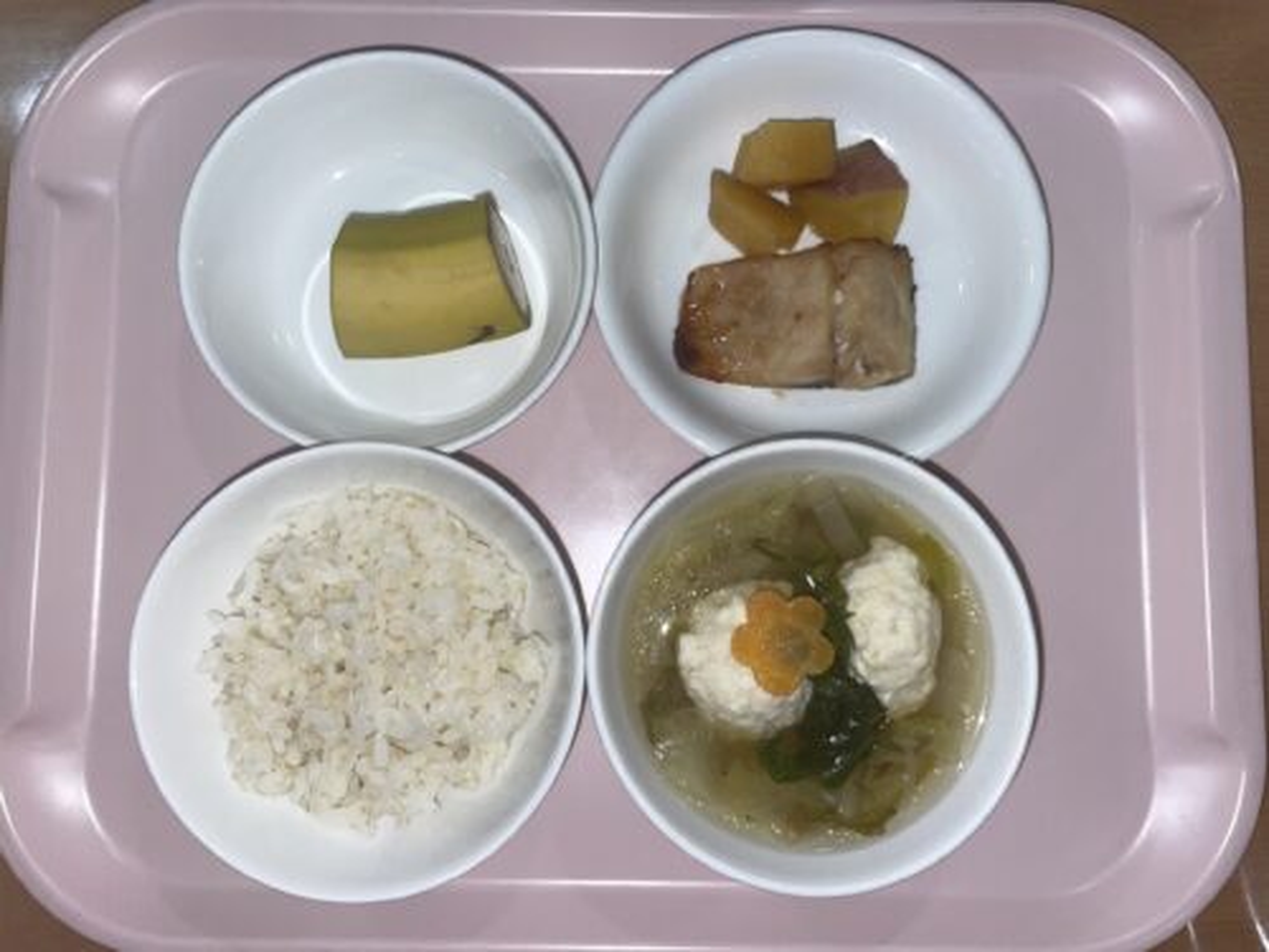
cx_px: 634
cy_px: 476
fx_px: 953
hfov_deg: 67.3
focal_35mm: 26
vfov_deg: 53.1
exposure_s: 1/344
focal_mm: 4.2
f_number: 1.6
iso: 32
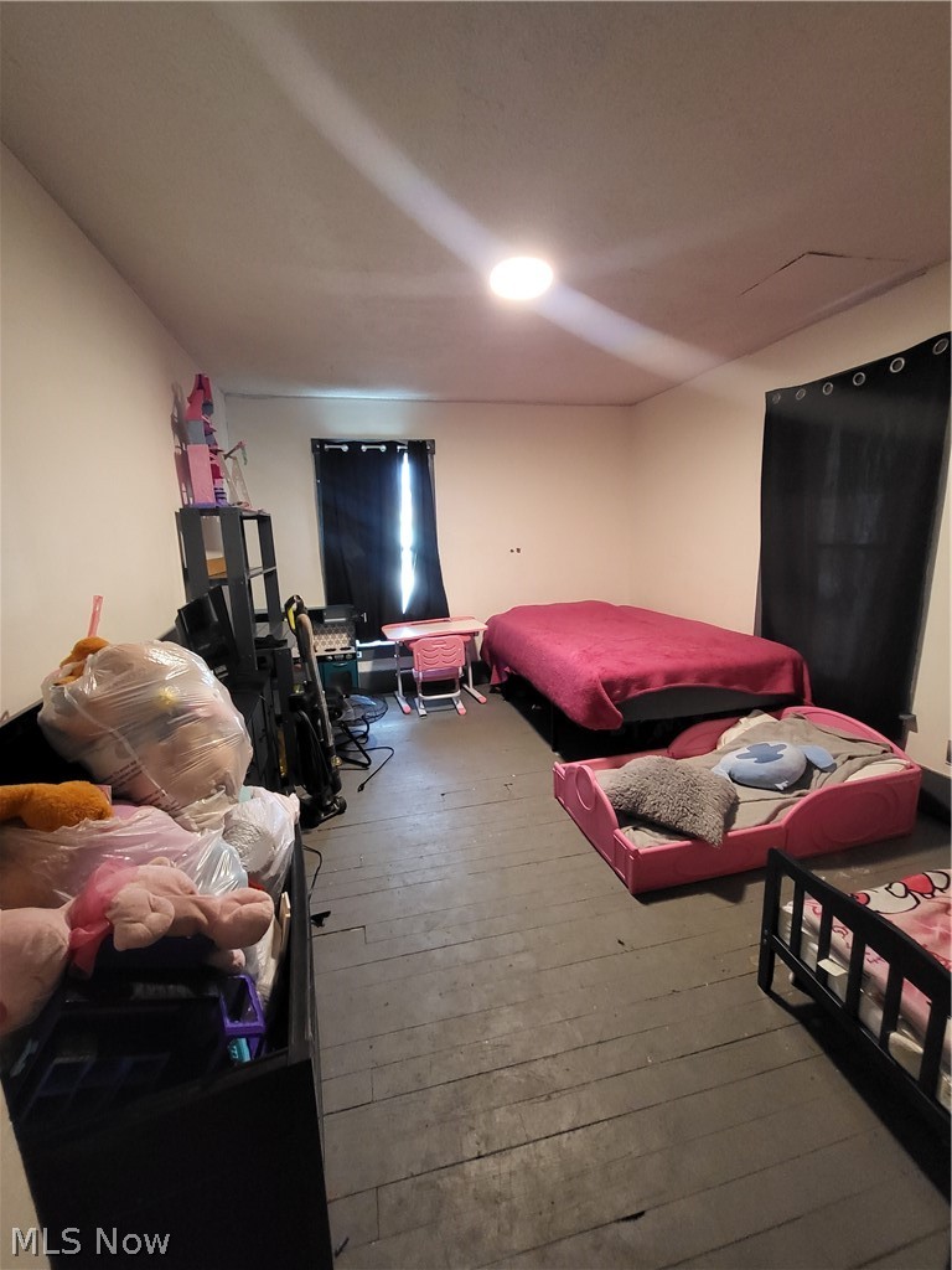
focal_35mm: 13
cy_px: 635
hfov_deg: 89.9
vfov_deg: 106.2
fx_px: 477
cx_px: 476
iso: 640
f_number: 2.2
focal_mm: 1.74
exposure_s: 1/30
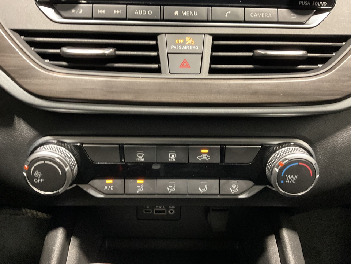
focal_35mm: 29
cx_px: 176
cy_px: 132
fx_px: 294
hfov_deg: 61.7
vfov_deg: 48.2
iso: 400
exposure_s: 1/25
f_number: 1.8
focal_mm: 3
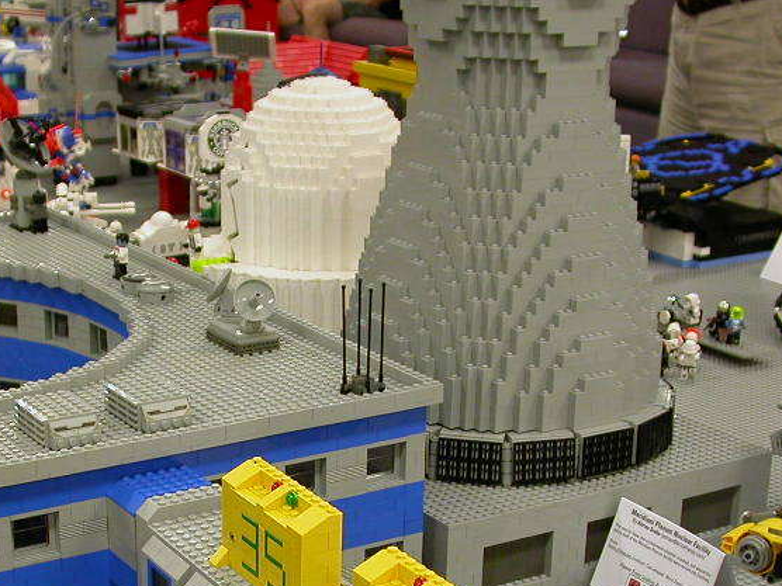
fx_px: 1581
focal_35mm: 70
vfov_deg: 20.7
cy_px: 493
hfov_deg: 27.5
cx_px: 231
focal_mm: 7.85
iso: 100
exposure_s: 1/33.2
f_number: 2.6
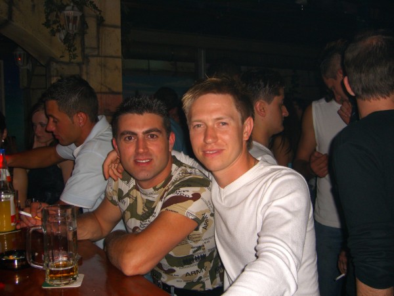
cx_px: 197
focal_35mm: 38
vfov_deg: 37.7
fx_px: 433
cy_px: 148
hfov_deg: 49.0
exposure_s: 1/60
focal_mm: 7.9
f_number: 2.8
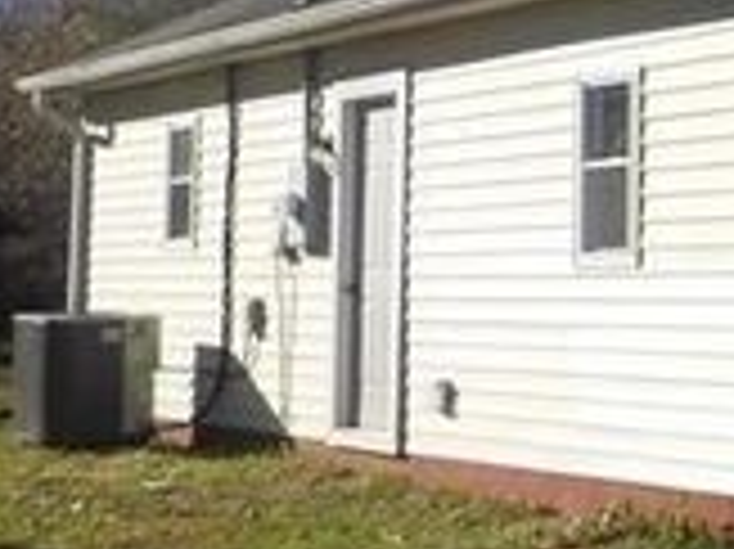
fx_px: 1949
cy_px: 119
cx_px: 1081
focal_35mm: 92
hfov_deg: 18.9
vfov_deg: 15.9
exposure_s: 1/1000
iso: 125
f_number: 3.3
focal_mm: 4.1
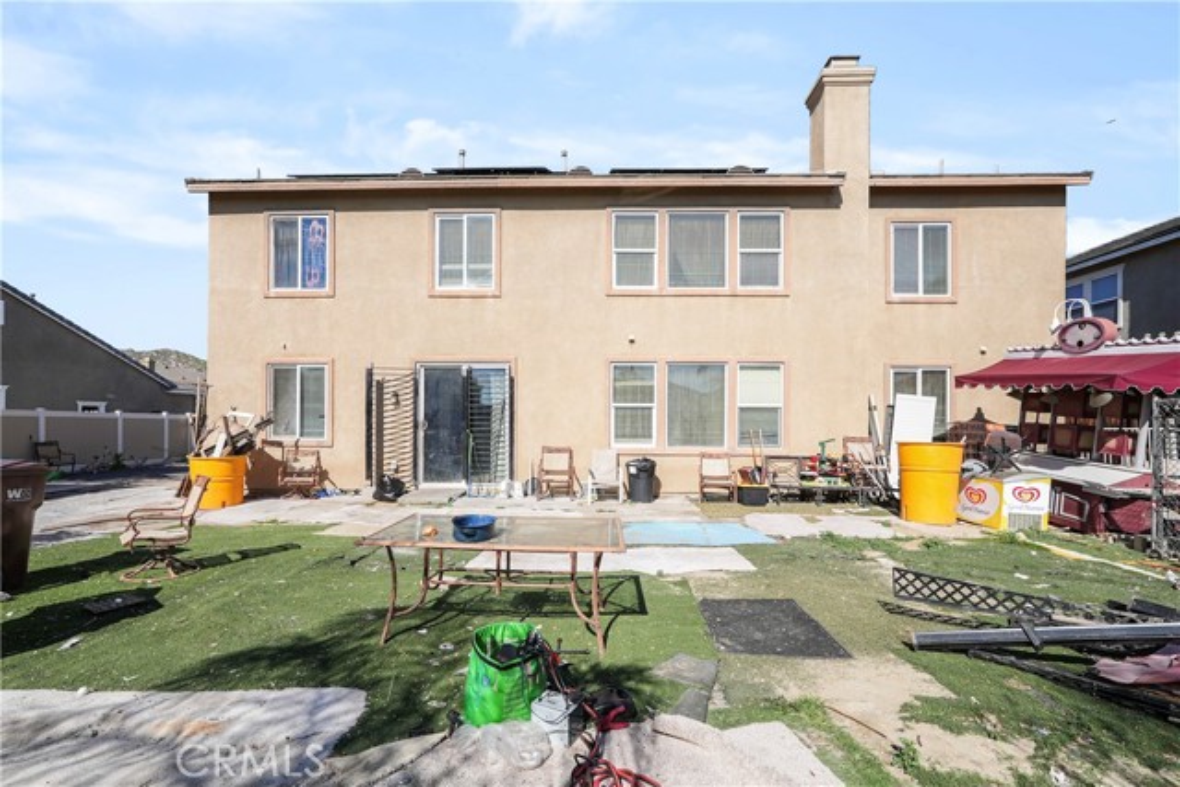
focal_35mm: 16
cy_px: 394
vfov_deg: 73.8
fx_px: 525
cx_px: 590
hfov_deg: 96.7
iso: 100
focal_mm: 16
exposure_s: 1/200
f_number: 9
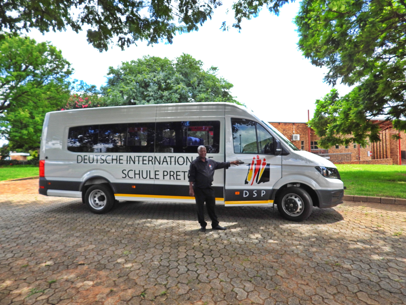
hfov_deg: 71.6
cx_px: 203
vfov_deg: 56.8
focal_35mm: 24
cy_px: 152
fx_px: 281
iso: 100
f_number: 2.8
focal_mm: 4.3
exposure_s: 1/500
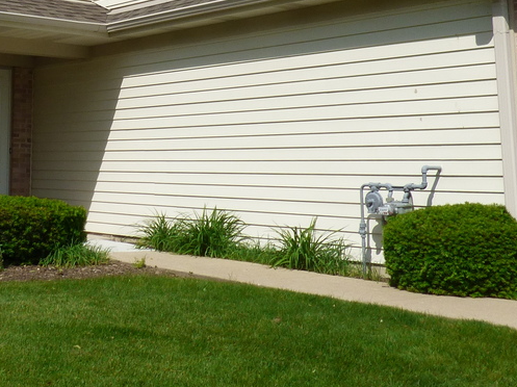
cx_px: 106
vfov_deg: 24.2
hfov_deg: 32.4
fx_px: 866
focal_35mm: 58
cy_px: 9
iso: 100
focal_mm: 3.58
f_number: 4
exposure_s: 1/1600
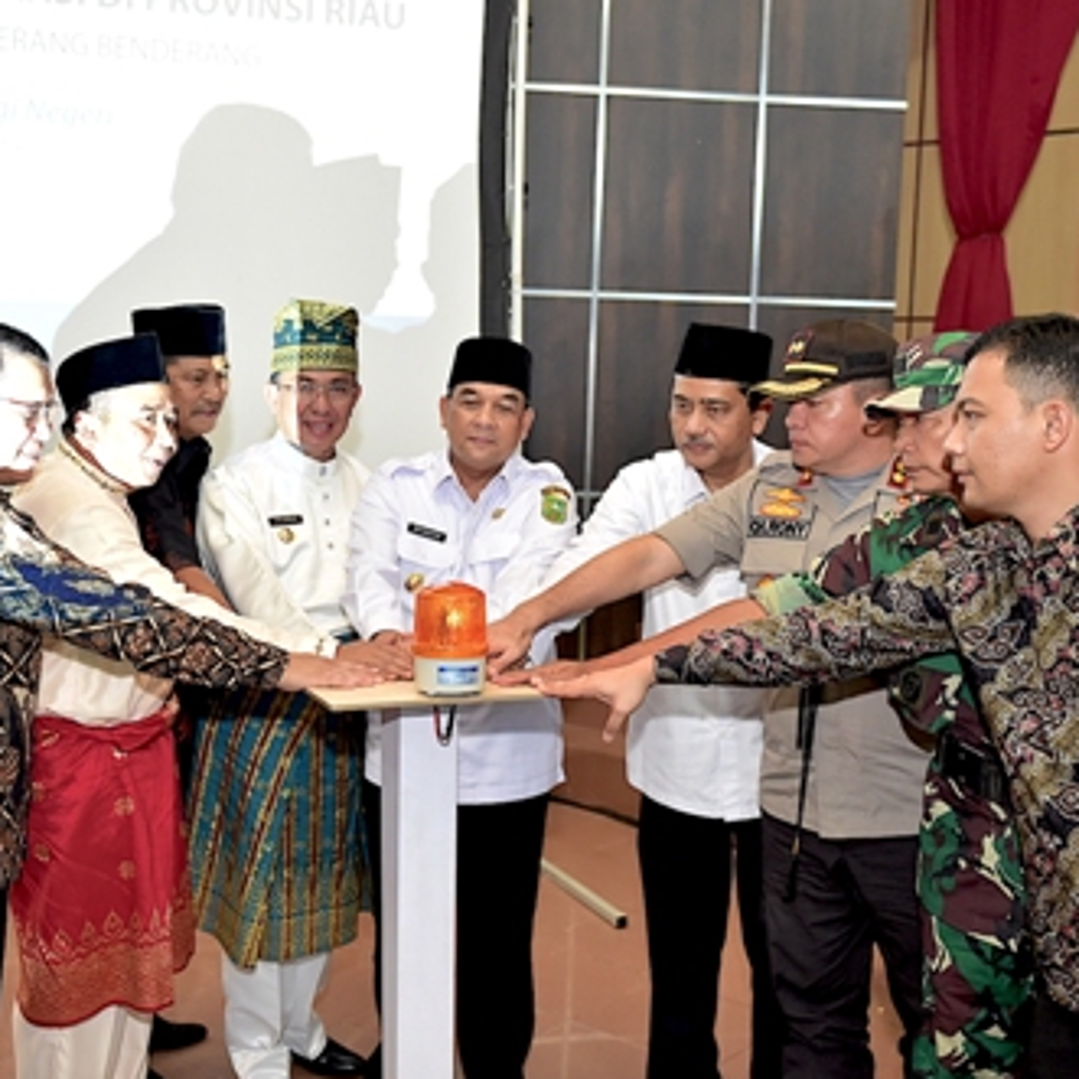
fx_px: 1622
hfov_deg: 36.7
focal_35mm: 46
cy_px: 528
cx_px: 460
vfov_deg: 36.8
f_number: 3.2
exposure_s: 1/160
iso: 3200
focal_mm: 35
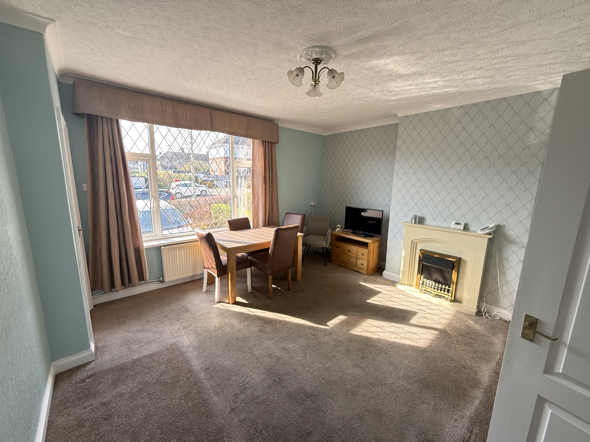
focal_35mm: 14
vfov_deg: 85.7
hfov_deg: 102.1
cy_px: 221
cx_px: 295
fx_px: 239
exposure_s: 1/99
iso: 160
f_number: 2.2
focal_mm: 2.22
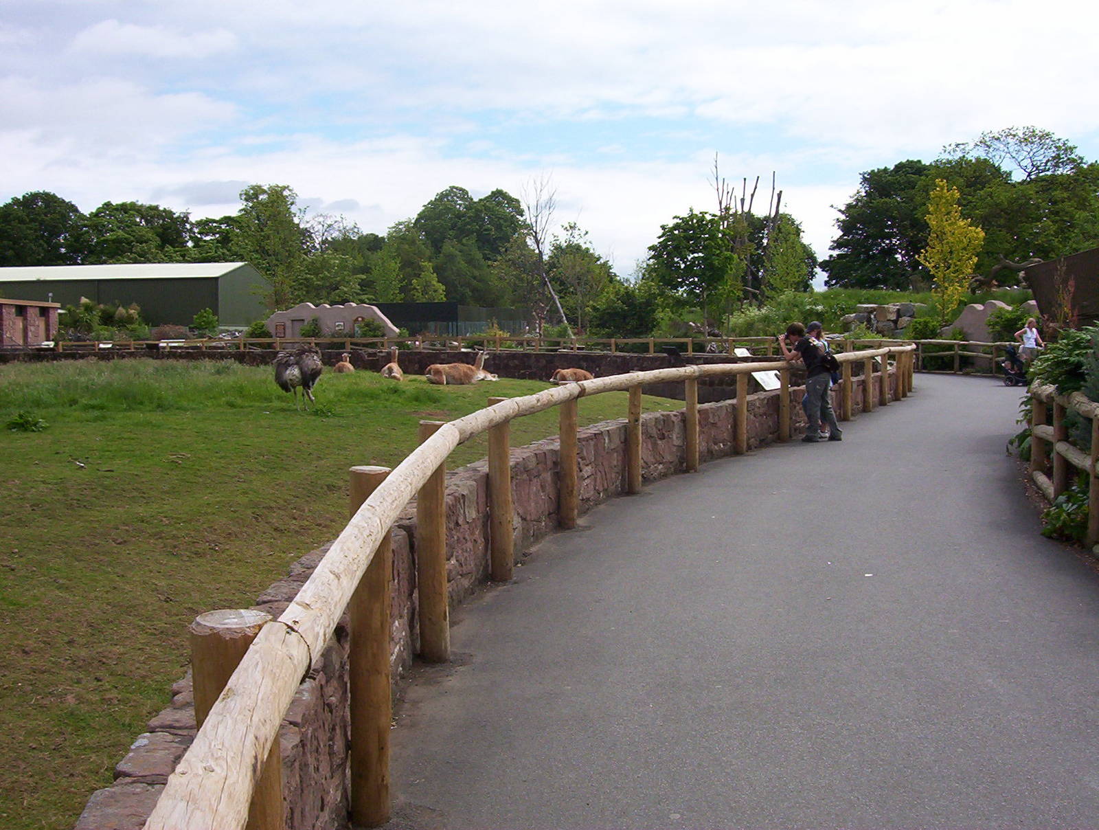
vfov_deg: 33.7
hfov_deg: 43.8
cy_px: 415
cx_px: 550
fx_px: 1368
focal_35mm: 43
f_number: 5.17
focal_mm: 5.77
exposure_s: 1/767
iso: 100
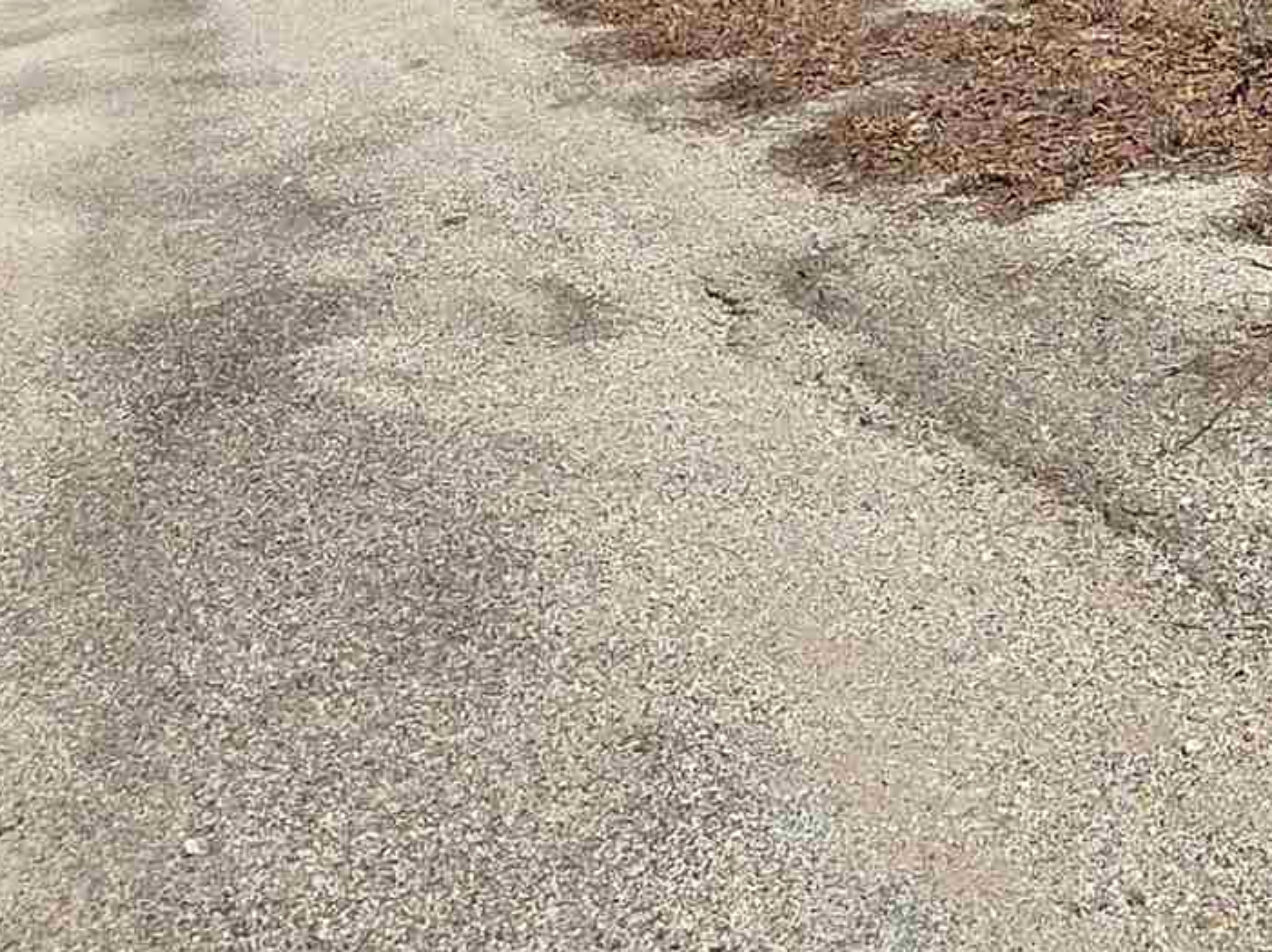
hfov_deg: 29.9
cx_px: 1441
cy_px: -290
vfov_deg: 22.8
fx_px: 2093
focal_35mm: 57
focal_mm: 2.2
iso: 40
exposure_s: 1/1874
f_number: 1.9
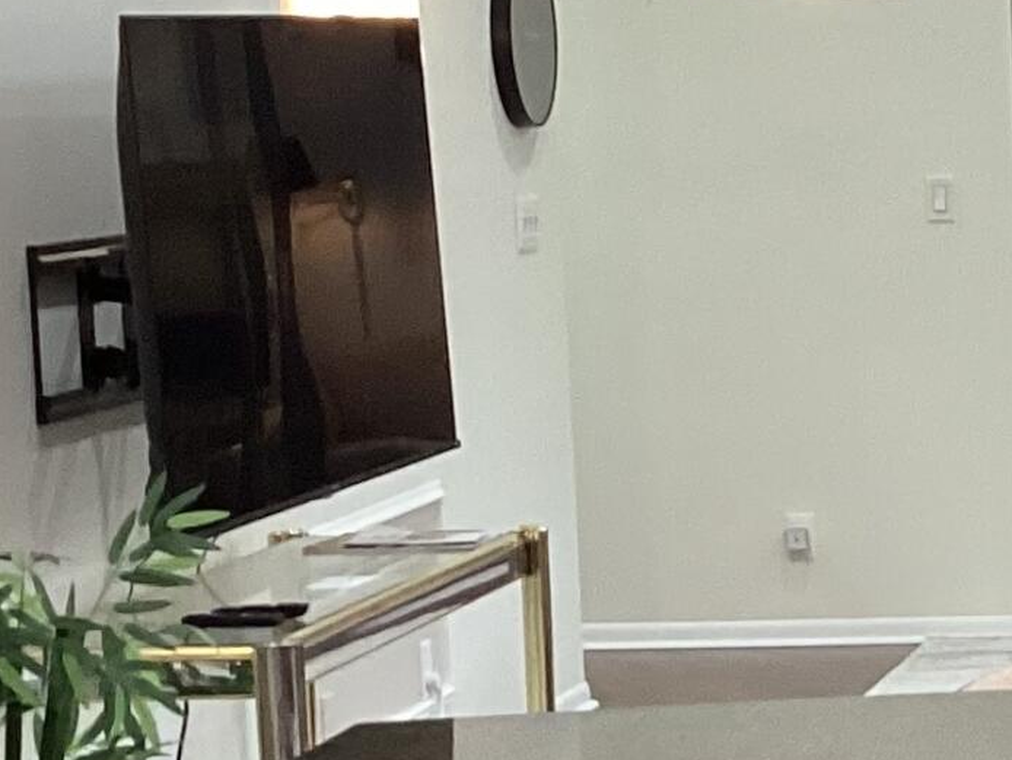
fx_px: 3919
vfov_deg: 11.1
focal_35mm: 134
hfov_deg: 13.6
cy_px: 433
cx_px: 1639
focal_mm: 3.3
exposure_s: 1/60
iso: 125
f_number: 2.4
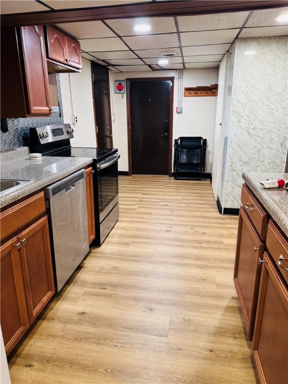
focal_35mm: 24
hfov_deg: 56.8
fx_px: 266
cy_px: 192
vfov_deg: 71.6
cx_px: 144
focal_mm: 6.76
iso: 320
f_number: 1.78
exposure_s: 1/60
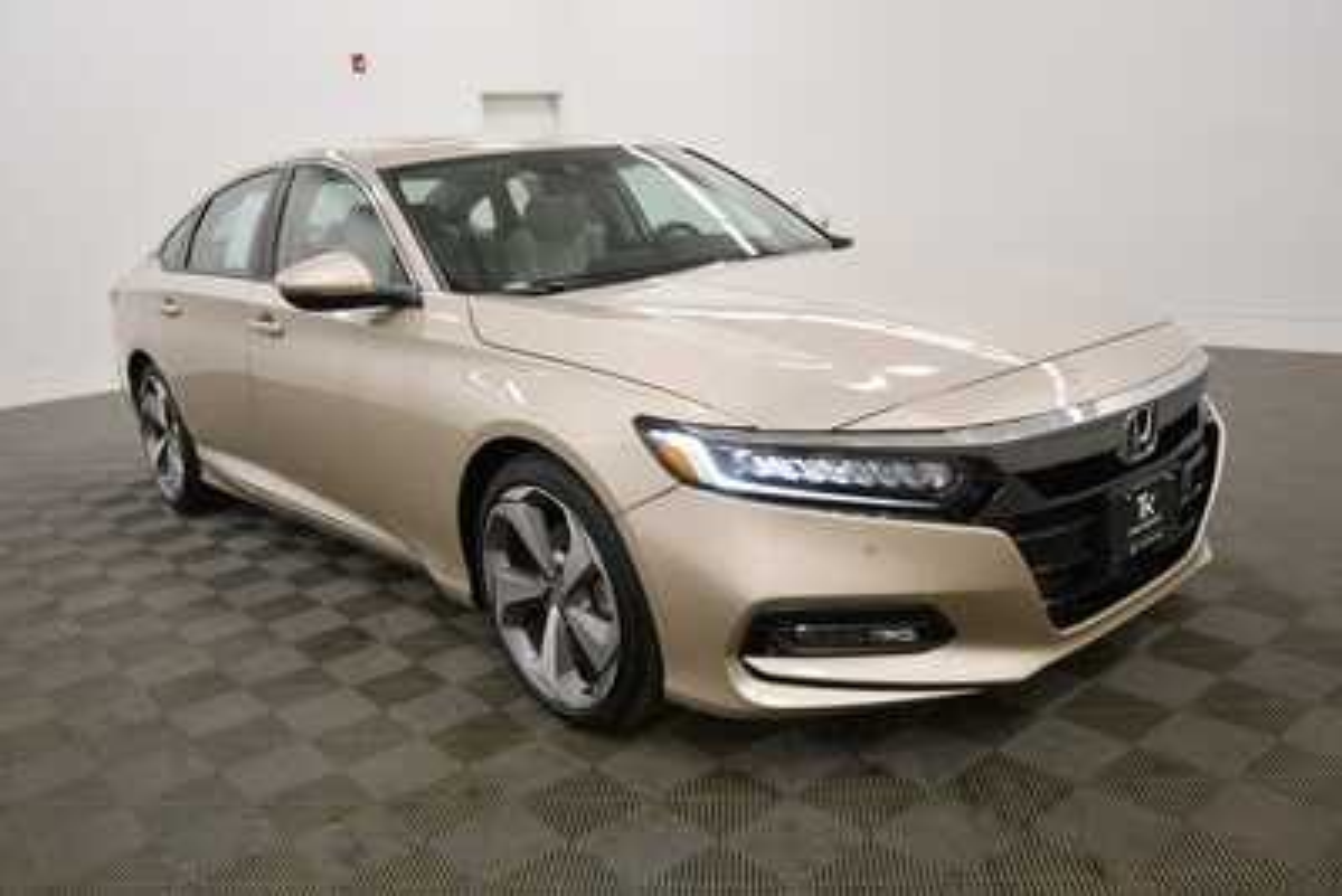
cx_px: 671
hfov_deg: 61.9
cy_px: 448
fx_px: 1119
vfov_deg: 43.6
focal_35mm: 30
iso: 800
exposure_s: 1/200
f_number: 5.6
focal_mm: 20
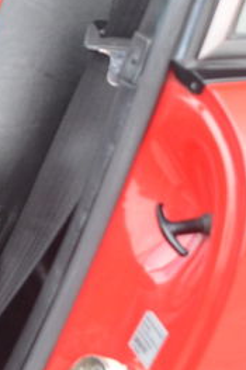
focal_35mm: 140
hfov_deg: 8.6
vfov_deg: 14.6
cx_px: -415
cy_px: 120
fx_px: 1437
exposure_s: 1/30
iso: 1100
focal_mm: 24
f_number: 3.8
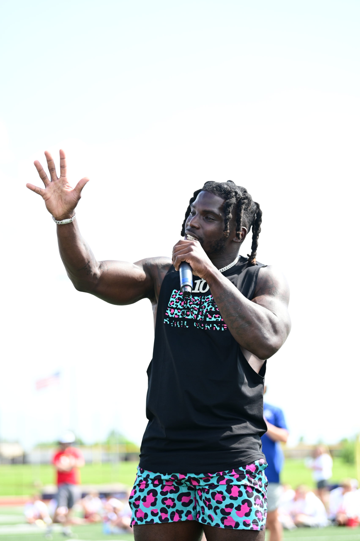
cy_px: 270
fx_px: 1292
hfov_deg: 15.9
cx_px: 180
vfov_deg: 23.7
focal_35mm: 86
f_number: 2.8
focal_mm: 86
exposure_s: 1/1000
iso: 200
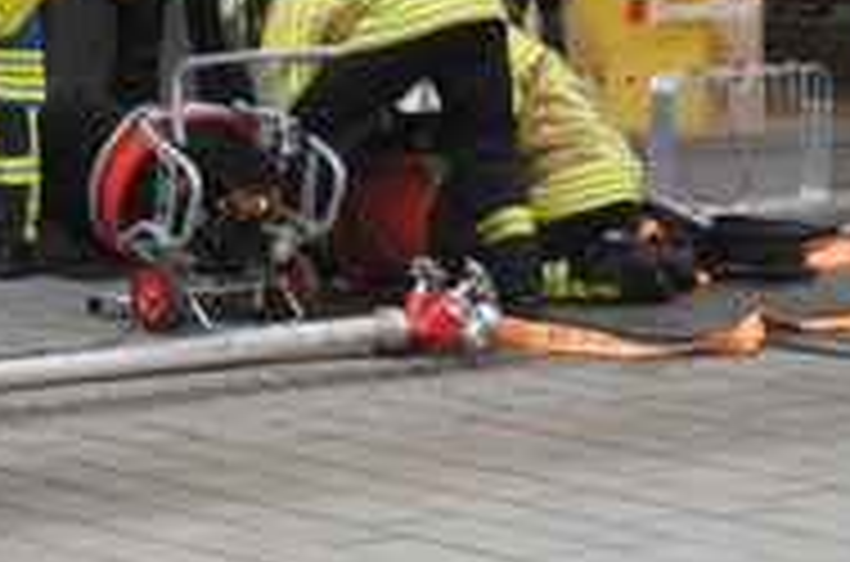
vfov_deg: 8.5
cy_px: 27
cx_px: 153
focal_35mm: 159
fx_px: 3745
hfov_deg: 12.9
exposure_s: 1/80
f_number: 4.5
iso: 100
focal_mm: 50
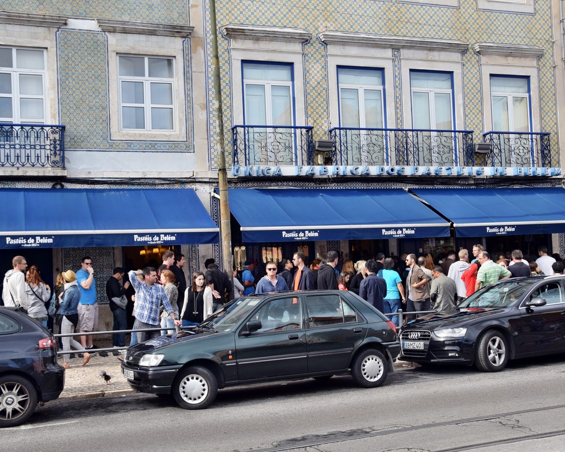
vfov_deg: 33.5
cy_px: 228
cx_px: 310
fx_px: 753
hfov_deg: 41.1
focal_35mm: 45
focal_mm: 26
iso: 320
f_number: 8
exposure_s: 1/250
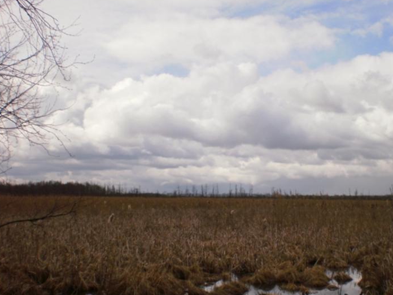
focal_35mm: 53
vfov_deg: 27.4
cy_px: 191
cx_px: 263
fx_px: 602
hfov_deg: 35.8
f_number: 4.6
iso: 100
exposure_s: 1/800
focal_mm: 6.3
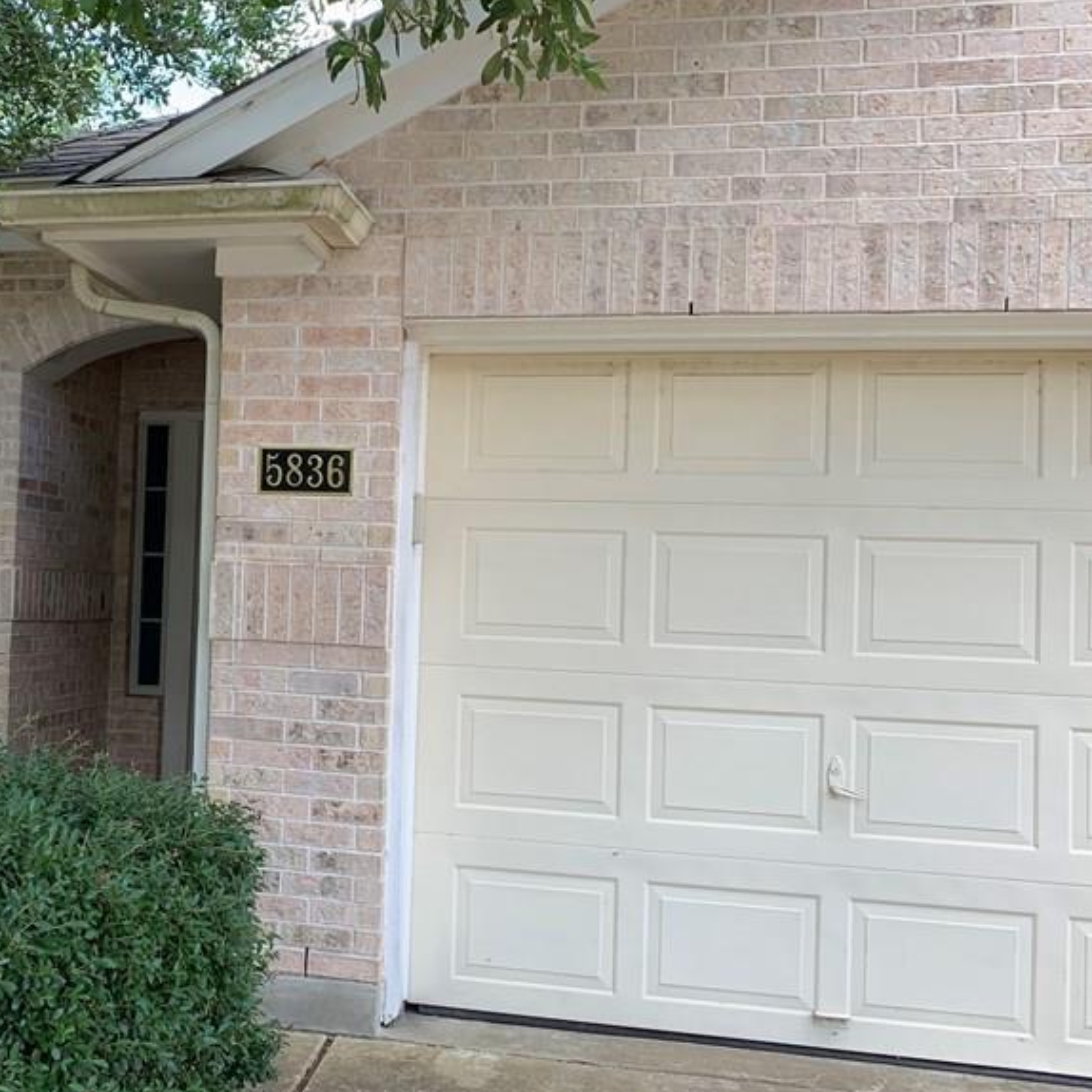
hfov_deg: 40.0
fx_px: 1463
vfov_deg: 40.9
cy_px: 542
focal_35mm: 41
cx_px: 293
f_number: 1.8
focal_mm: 4.25
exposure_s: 1/220
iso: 25
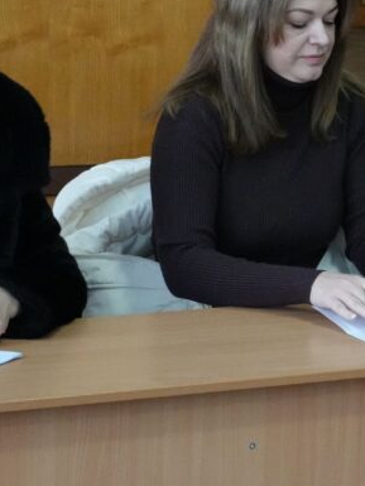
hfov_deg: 11.0
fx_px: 1887
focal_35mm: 134
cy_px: 189
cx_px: 299
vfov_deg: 14.7
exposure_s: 1/40
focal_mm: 35
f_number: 4.5
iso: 6400
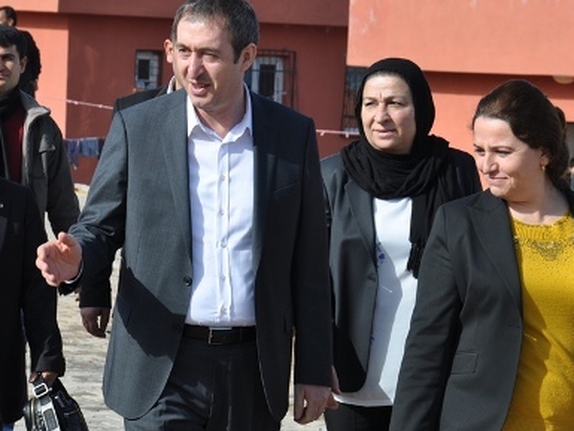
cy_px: 216
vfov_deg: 9.4
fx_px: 2621
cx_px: 200
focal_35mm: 158
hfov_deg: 12.5
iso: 200
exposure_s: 1/320
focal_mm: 66
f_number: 9
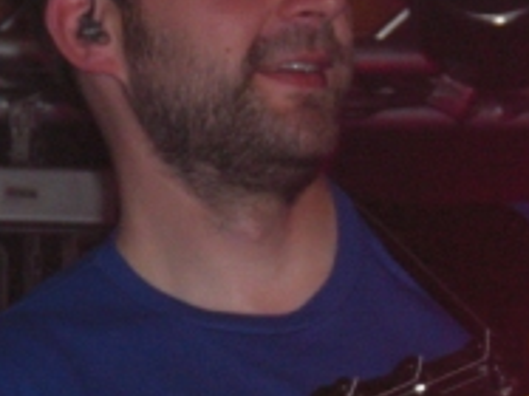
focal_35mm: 273
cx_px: 82
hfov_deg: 7.2
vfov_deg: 5.4
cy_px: 192
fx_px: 4169
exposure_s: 1/60
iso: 200
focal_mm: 18.9
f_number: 5.9
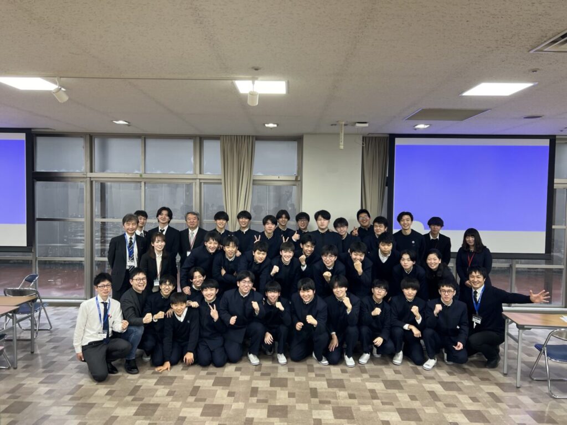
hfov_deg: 67.3
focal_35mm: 26
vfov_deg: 53.1
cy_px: 212
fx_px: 426
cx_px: 284
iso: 125
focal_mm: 5.7
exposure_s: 1/100
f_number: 1.5
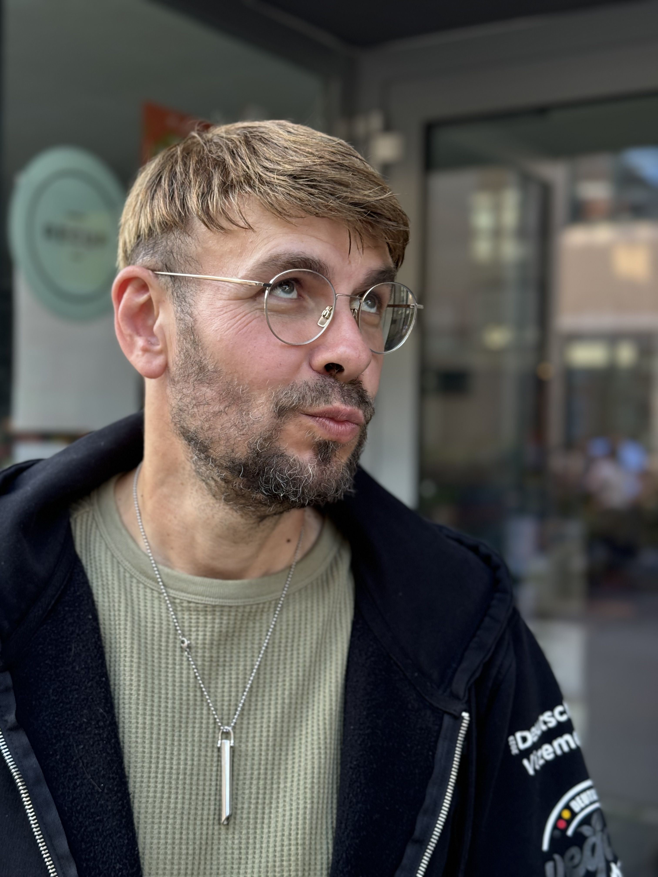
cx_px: 329
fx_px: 1217
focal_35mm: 48
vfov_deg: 39.7
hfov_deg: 30.3
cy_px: 438
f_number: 1.78
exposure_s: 1/177
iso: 50
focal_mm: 6.76
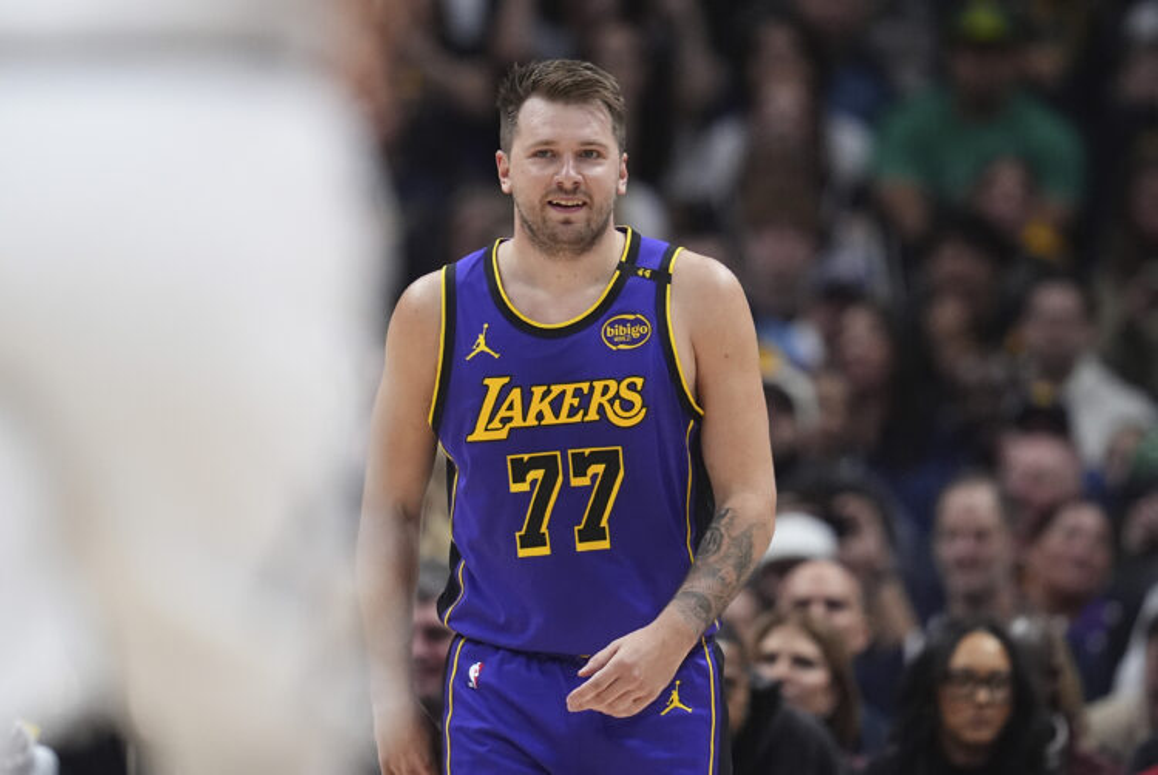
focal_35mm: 600
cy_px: 388
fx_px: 19322
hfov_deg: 3.4
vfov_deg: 2.3
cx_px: 579
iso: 5000
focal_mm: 400
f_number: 3.2
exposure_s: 1/2000
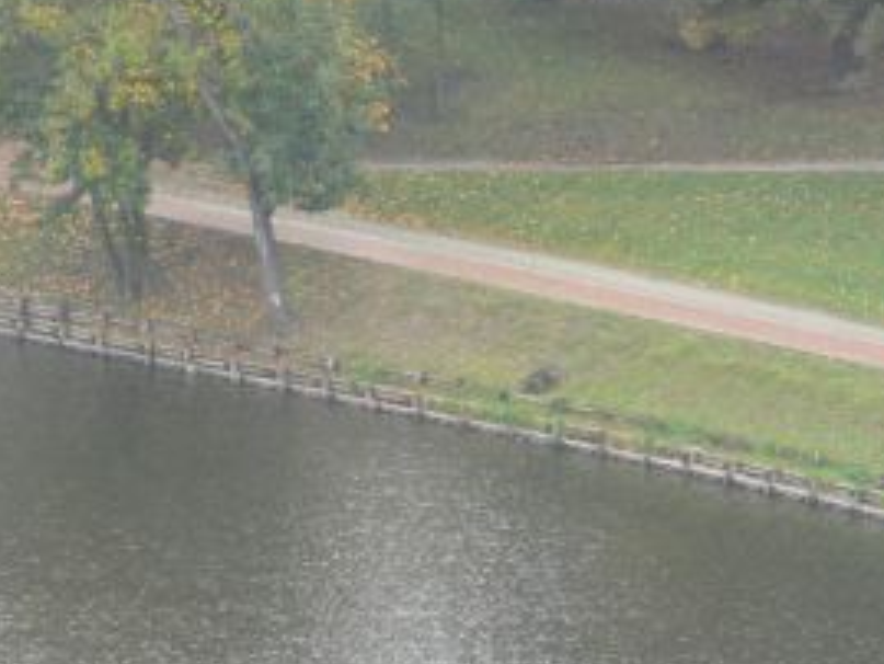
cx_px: 355
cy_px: 621
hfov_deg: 2.3
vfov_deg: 1.8
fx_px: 21716
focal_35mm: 850
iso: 100
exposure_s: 1/125
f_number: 4.5
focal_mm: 88.8
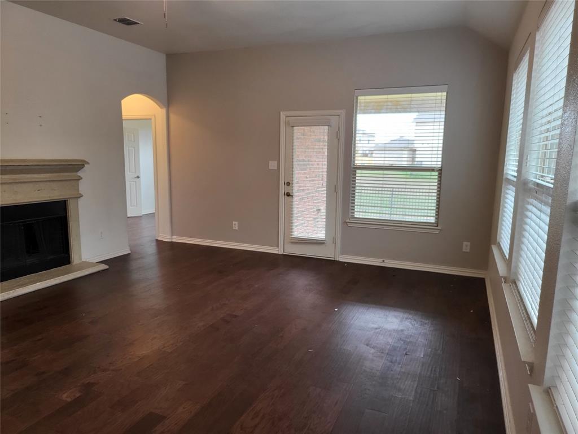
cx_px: 289
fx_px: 401
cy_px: 217
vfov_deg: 56.8
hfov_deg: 71.6
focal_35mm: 24
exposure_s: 1/60
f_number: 1.8
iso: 320
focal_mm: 5
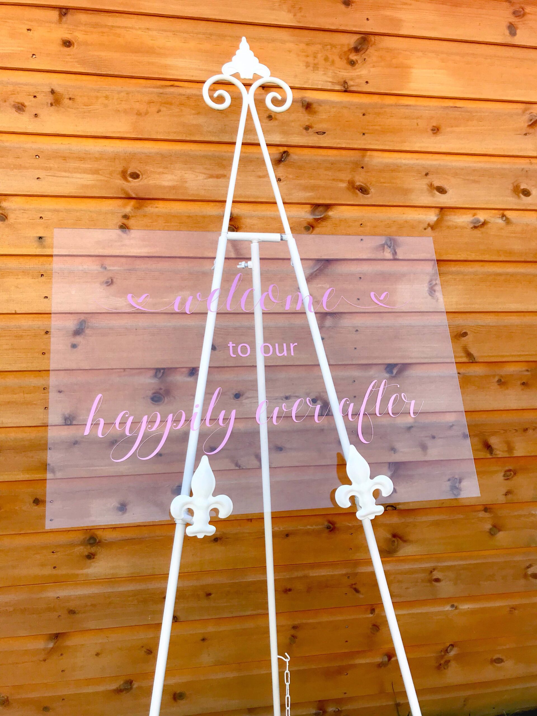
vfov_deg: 63.4
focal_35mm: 28
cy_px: 358
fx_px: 579
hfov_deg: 49.7
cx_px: 268
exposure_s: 1/479
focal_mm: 3.99
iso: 20
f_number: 1.8
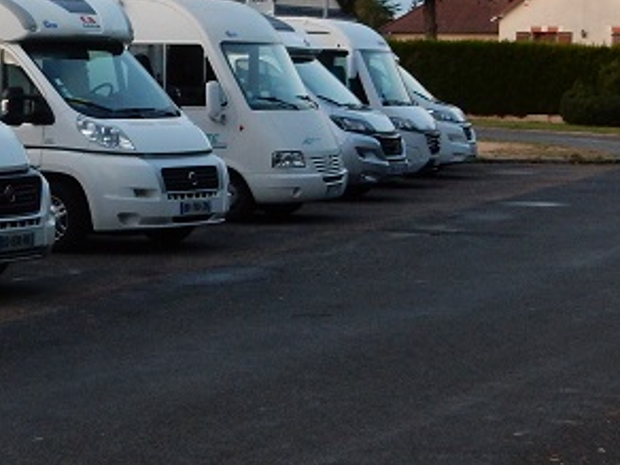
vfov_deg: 12.5
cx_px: -74
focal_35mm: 118
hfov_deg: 16.2
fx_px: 2113
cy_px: 87
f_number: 4.2
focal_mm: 7.6
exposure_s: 1/30
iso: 250
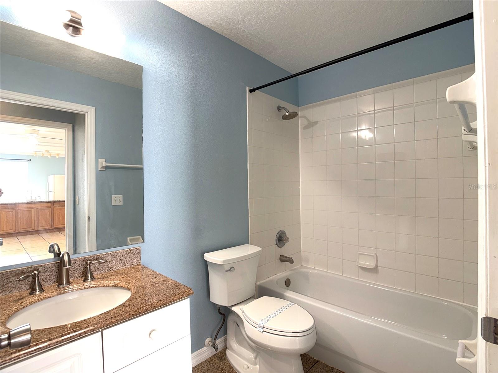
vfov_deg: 56.8
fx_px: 345
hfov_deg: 71.6
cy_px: 186
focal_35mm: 24
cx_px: 249
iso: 64
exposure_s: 1/29
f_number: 1.78
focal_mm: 6.76
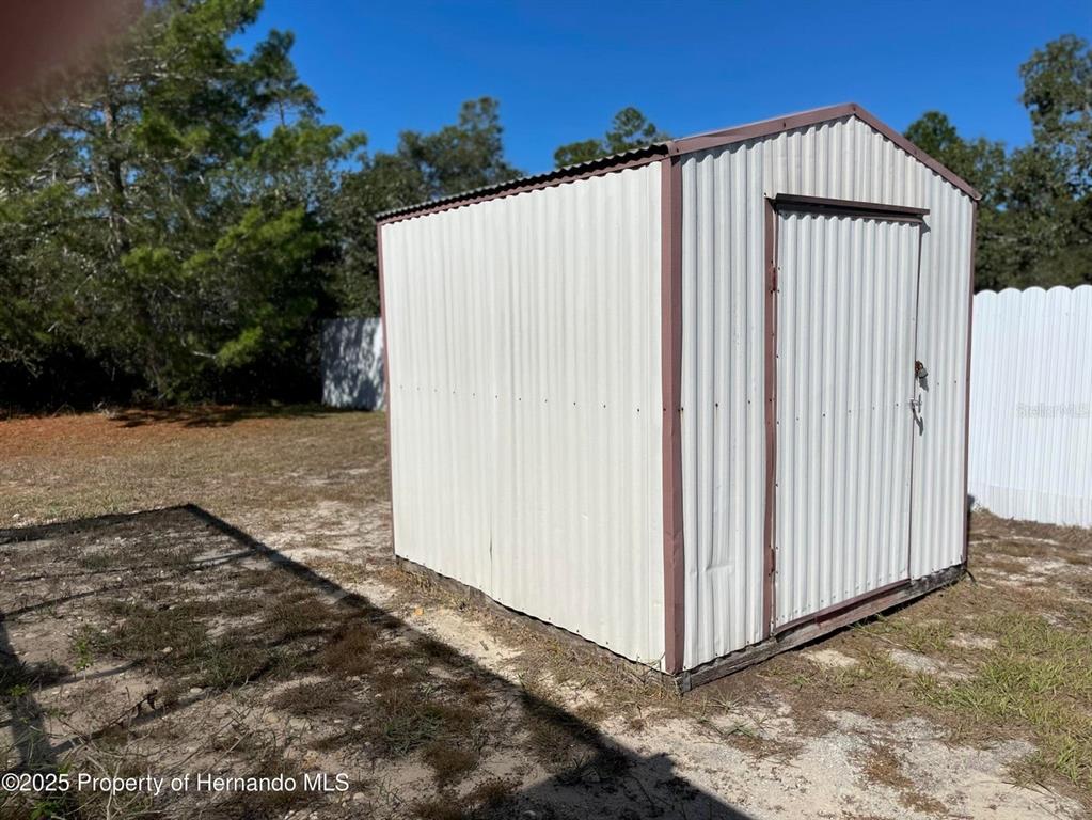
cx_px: 546
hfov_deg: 67.3
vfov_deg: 53.1
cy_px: 410
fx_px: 820
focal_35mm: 26
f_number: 1.6
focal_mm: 5.1
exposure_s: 1/13514
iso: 50
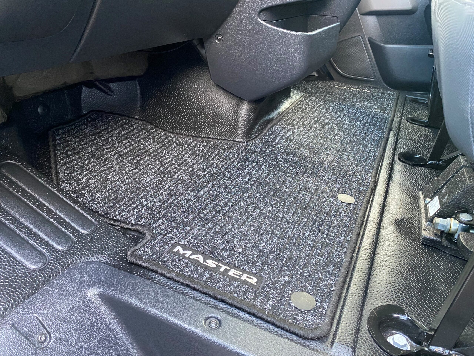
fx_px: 356
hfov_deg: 67.3
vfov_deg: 53.1
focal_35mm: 26
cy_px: 178
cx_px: 237
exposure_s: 1/60
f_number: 1.8
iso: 500
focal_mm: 4.25
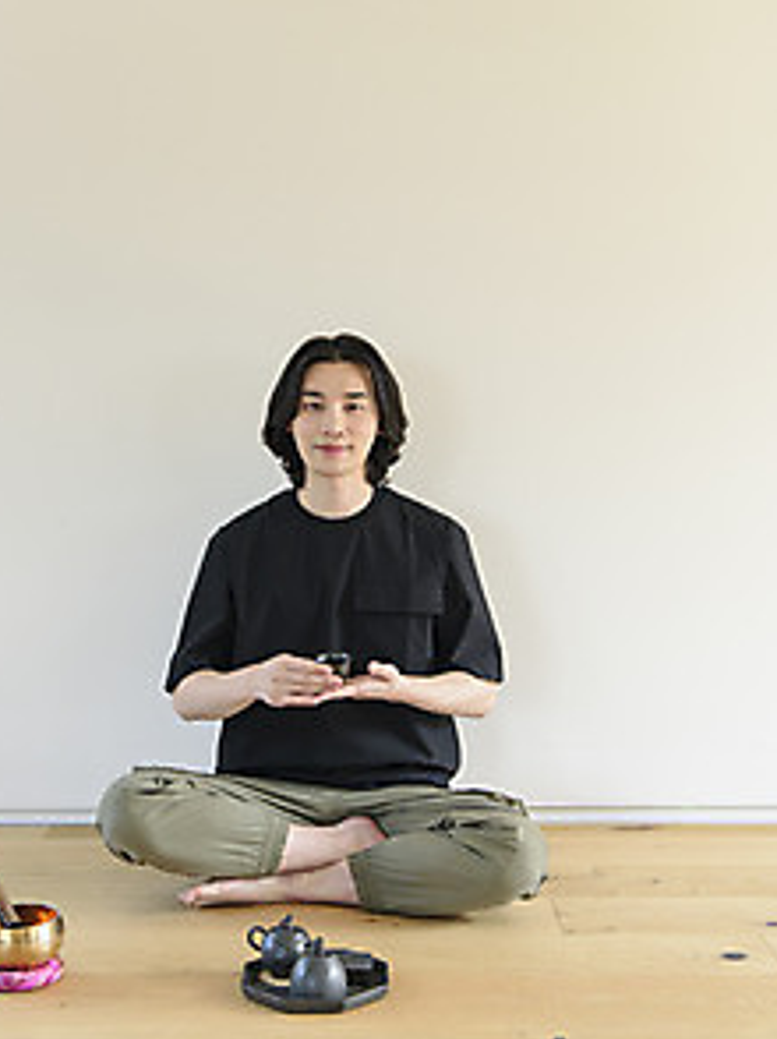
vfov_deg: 34.6
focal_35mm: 55
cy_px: 336
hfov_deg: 26.5
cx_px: 334
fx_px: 1648
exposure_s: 1/200
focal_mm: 42
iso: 800
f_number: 3.5
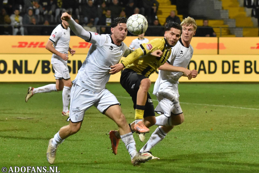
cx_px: 130
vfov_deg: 8.7
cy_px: 86
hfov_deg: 13.0
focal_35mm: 158
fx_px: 1133
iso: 2500
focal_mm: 105
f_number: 2.8
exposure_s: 1/640
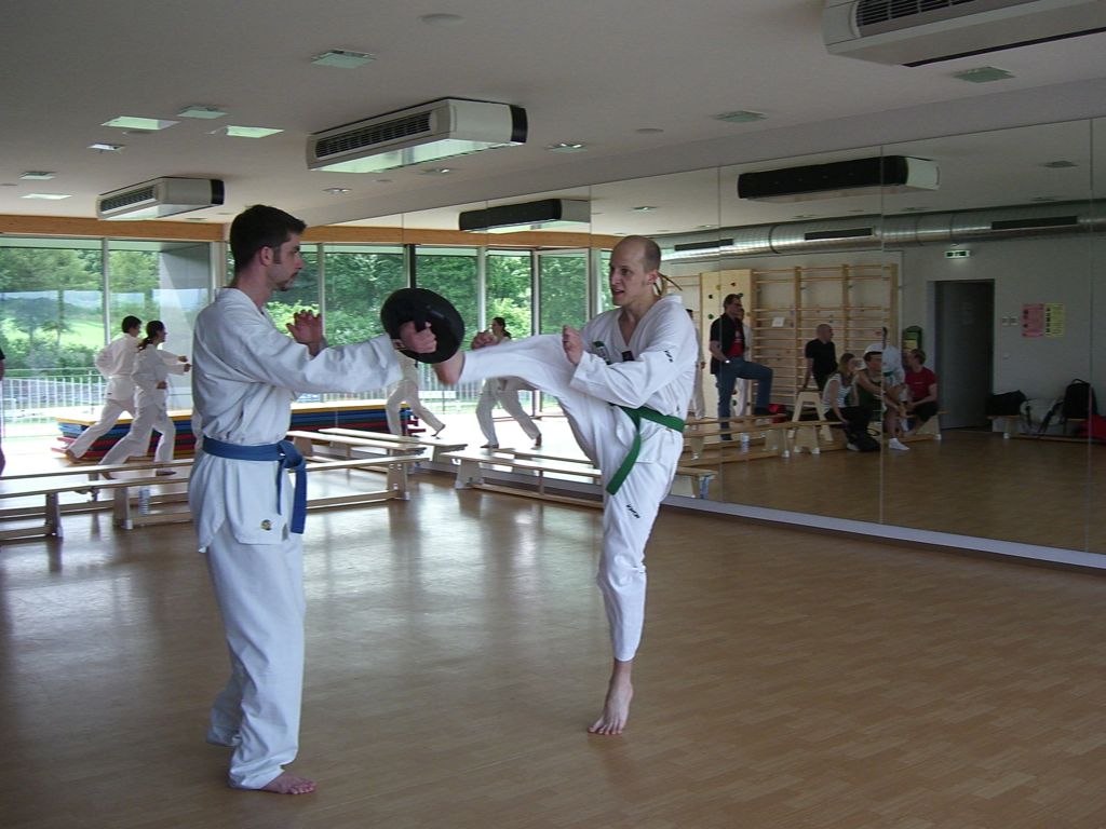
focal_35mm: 38
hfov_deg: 49.0
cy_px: 414
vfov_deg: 37.7
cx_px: 553
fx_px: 1214
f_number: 2.8
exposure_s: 1/500
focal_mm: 7.9
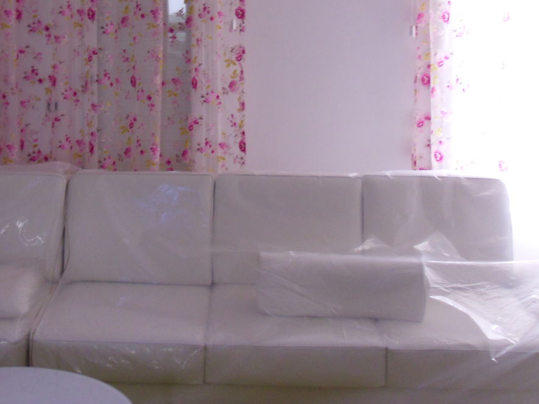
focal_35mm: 56
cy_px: 41
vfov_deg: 25.3
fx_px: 872
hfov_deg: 33.7
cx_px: 137
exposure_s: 1/56
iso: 100
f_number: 3.3
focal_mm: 5.6
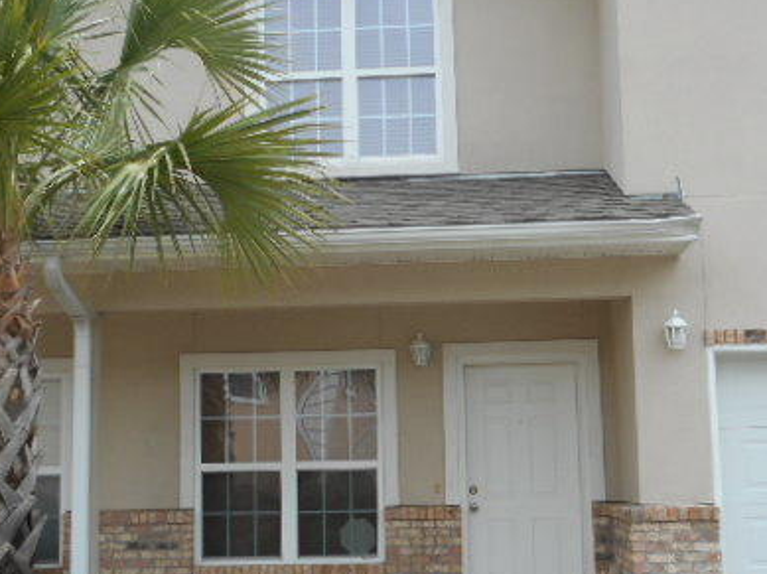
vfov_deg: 26.0
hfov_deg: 34.4
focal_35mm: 56
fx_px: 1240
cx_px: 379
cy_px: 320
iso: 80
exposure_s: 1/320
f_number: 4.2
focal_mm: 6
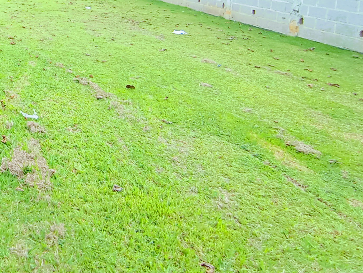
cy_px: 11
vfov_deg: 34.9
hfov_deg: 38.7
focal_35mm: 38
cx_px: -53
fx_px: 399
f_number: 2.2
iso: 52
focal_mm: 1.65
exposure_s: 1/250
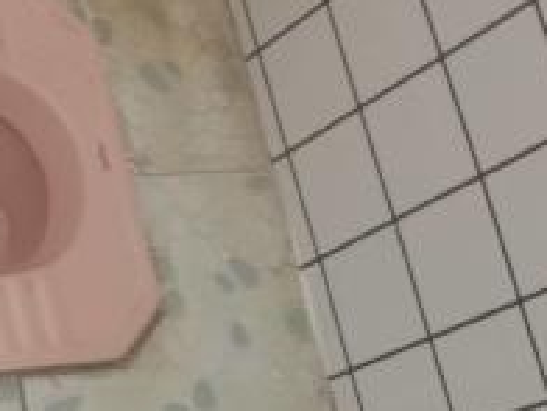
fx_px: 1675
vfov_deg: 14.0
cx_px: -447
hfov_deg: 15.7
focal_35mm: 106
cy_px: 207
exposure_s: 1/20
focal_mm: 5.58
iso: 640
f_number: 1.8
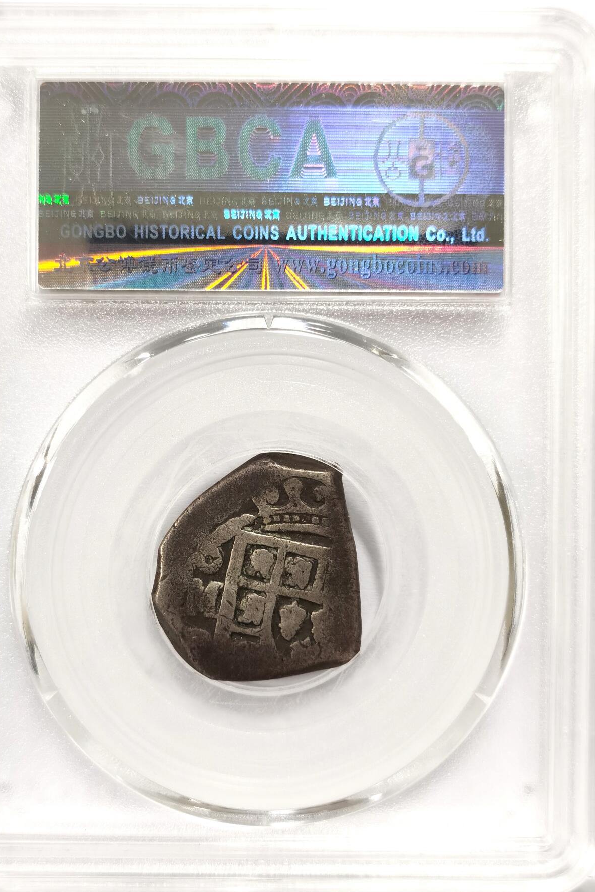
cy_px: 445
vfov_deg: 35.1
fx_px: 1413
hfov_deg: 23.8
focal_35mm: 57
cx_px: 264
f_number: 16
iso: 160
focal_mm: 5.56
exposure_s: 1/100
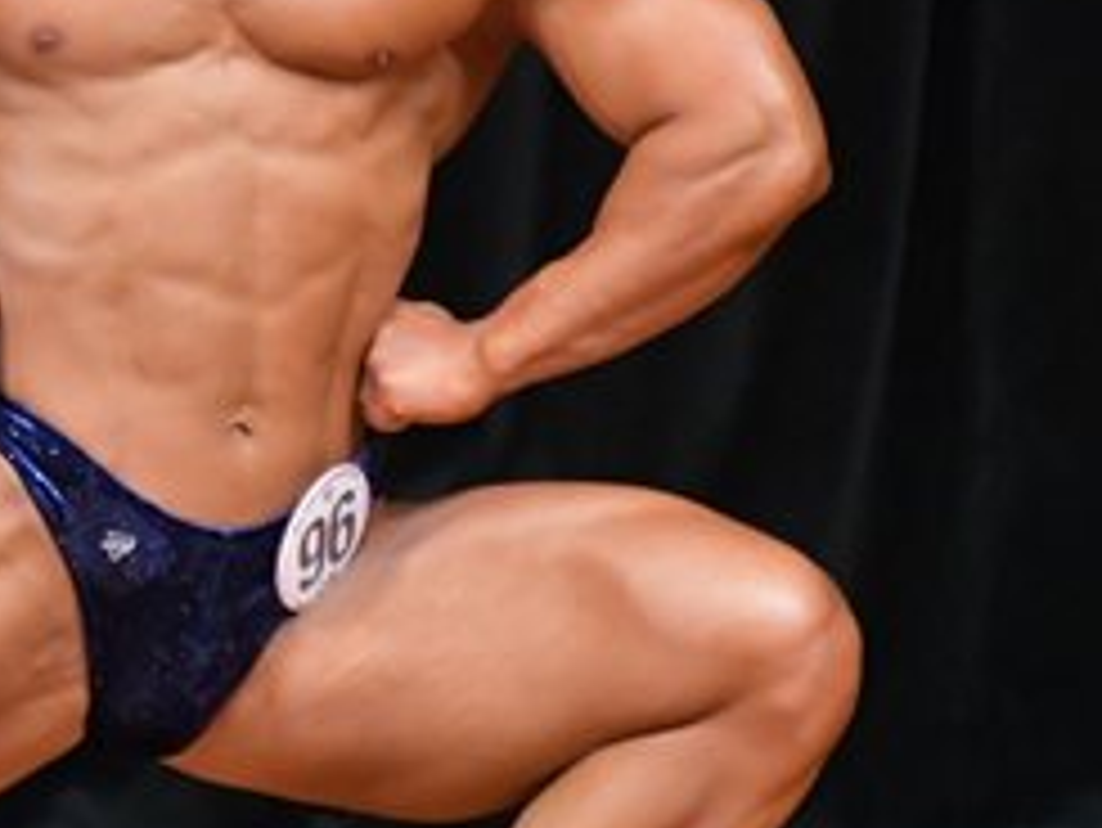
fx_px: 43540
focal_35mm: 1367
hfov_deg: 1.4
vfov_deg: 1.1
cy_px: 302
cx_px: 52
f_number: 5.6
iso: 5000
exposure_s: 1/400
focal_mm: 300
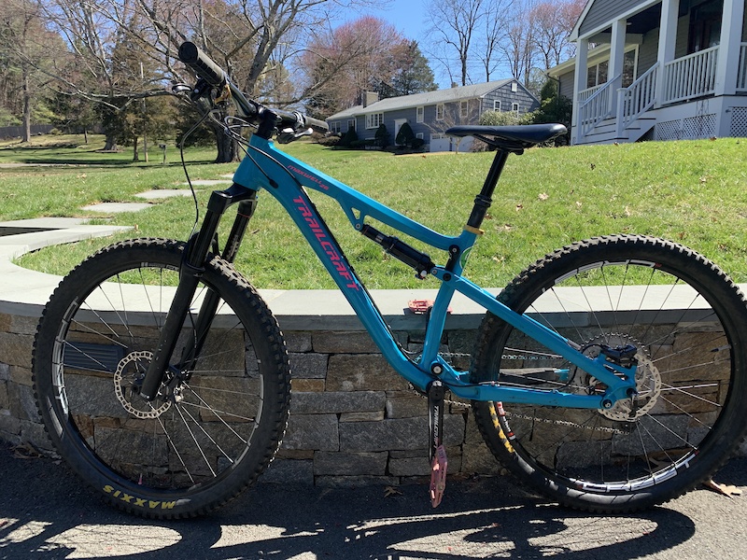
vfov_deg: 53.1
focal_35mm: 26
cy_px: 280
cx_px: 374
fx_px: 561
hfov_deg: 67.3
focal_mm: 4.25
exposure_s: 1/635
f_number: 1.8
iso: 25
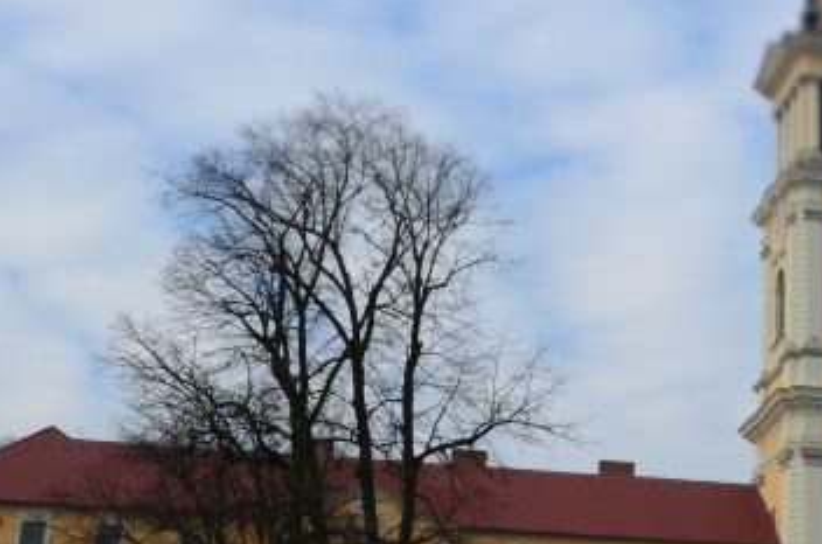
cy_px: 276
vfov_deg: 16.0
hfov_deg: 23.0
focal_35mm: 85
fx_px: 1940
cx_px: 813
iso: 100
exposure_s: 1/160
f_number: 11
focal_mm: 25
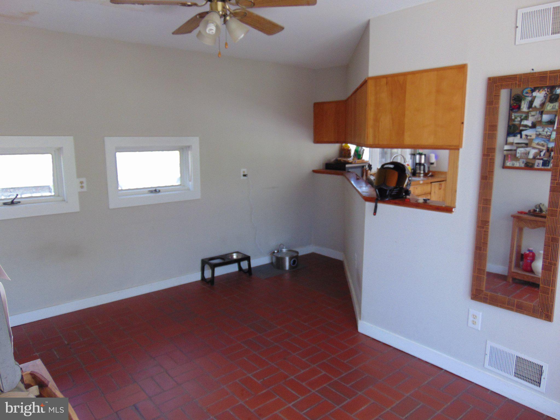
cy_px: 210
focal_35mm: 25
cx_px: 280
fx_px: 405
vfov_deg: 54.9
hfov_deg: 69.4
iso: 100
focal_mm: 4.5
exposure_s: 1/30
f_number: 3
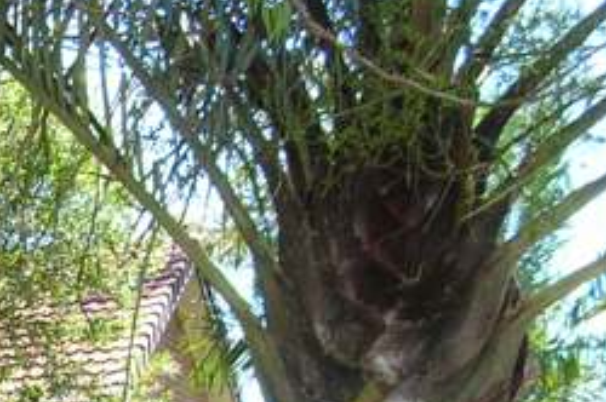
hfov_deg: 18.8
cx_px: -145
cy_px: 528
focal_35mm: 102
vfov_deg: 12.9
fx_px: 1715
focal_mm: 5.8
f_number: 2.8
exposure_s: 1/116
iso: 50
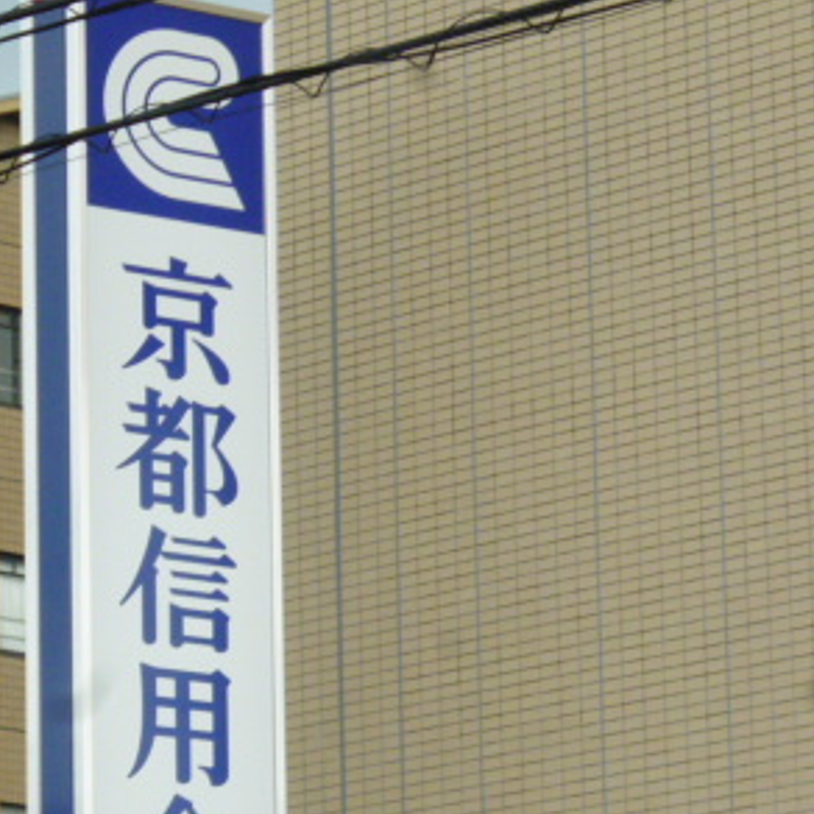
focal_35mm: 217
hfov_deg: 8.0
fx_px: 5773
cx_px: 148
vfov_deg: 8.1
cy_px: 610
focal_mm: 20
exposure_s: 1/40
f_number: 6.5
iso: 400
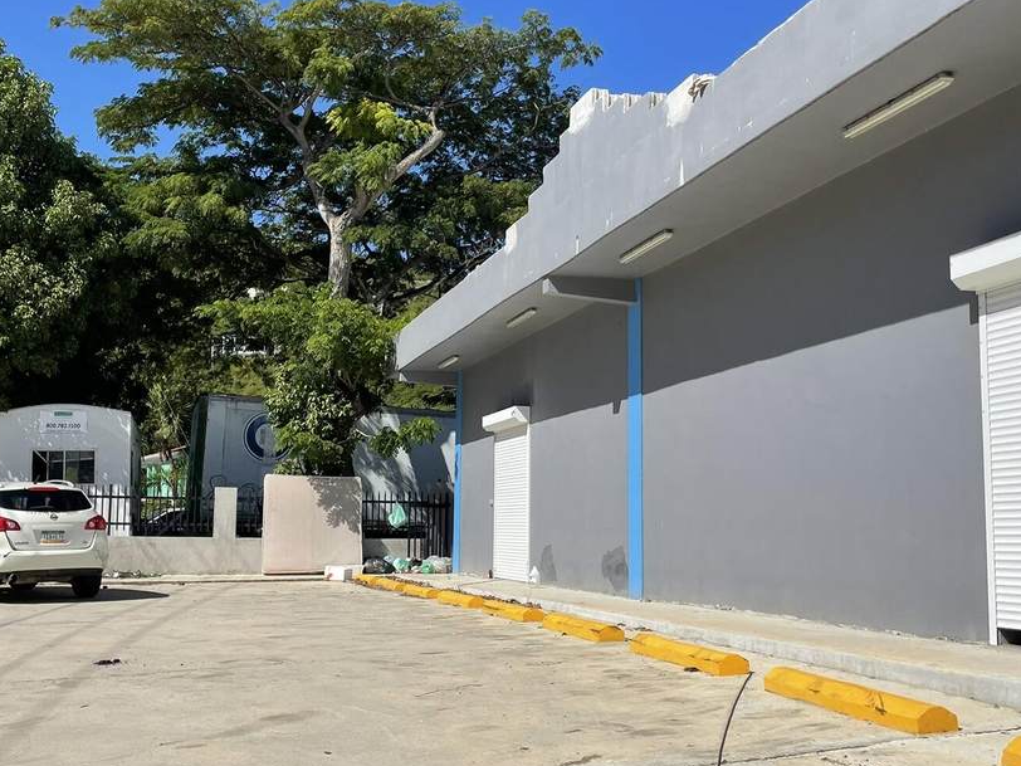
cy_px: 399
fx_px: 1209
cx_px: 463
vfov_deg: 35.1
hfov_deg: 45.7
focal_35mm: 41
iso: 32
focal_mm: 4.2
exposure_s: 1/6135
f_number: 1.6
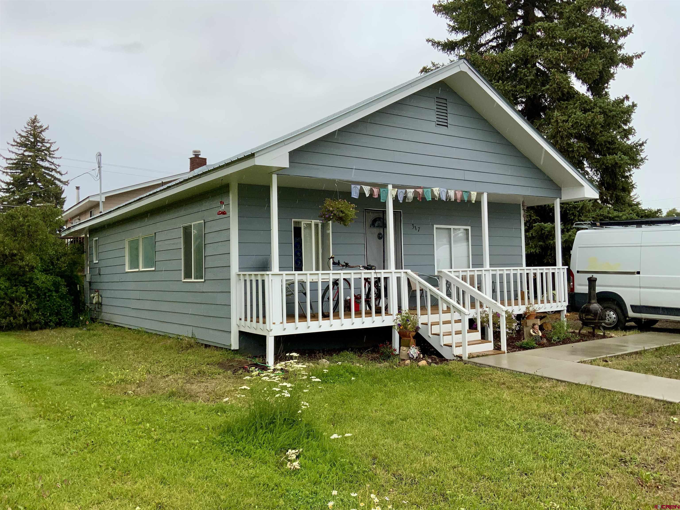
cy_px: 255
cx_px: 340
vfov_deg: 48.2
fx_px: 570
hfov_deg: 61.7
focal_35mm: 29
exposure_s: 1/415
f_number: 1.8
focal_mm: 3
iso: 16
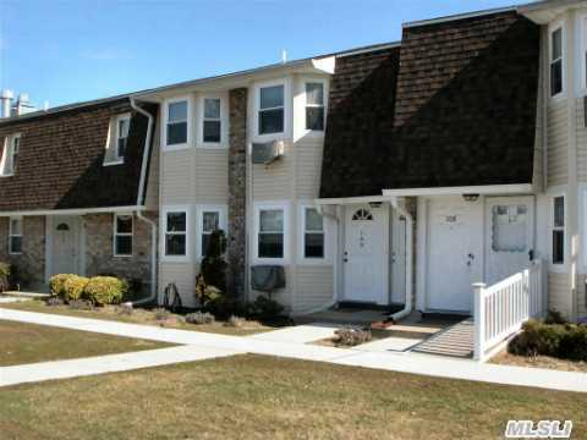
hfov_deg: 29.0
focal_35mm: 67
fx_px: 1136
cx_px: 294
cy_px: 220
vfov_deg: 21.9
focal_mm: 14.2
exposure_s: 1/97.1
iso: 100
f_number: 10
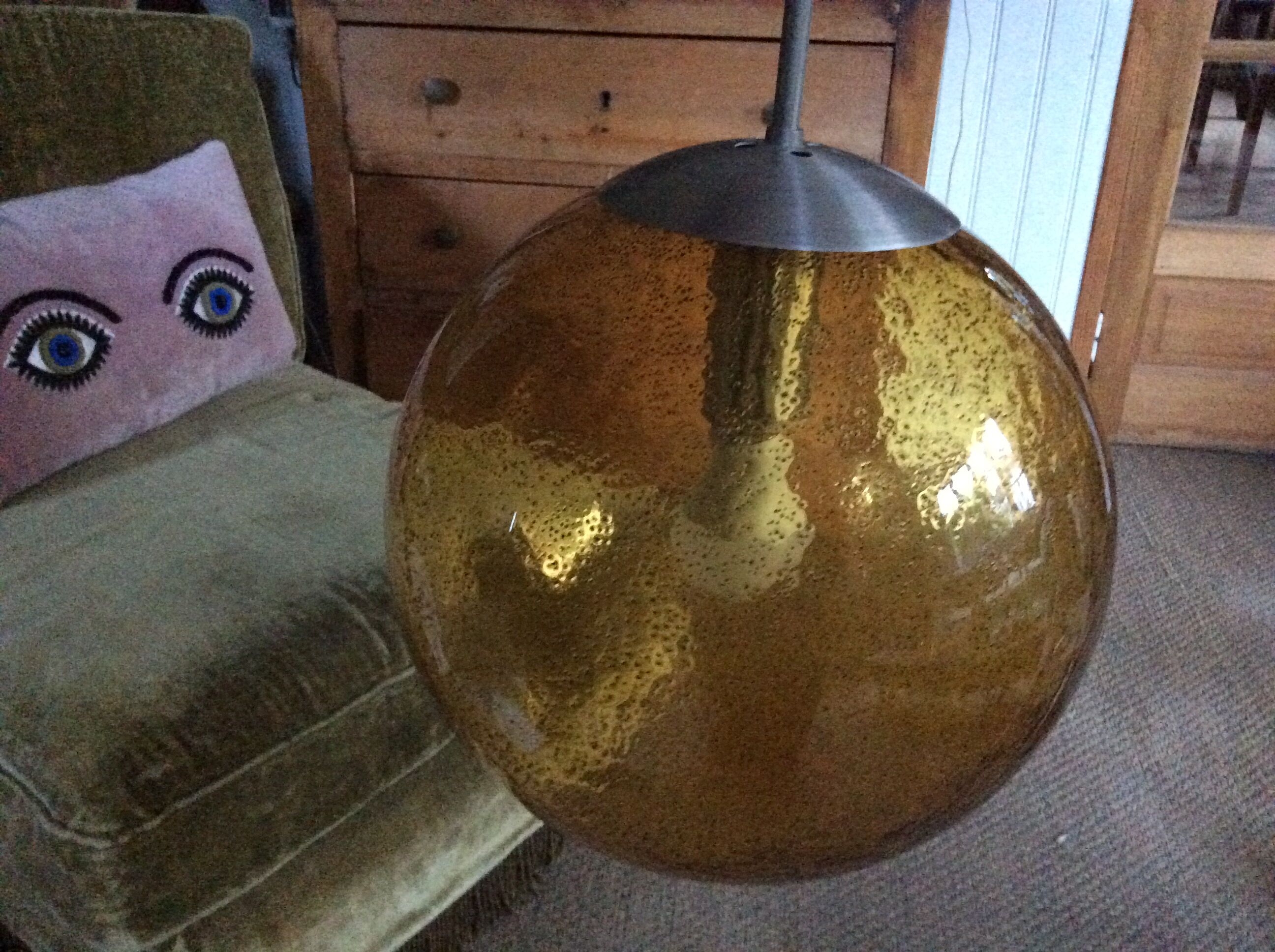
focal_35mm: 32
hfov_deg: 56.9
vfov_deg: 44.1
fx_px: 1177
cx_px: 638
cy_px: 476
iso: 800
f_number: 2.4
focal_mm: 3.3
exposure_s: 1/17
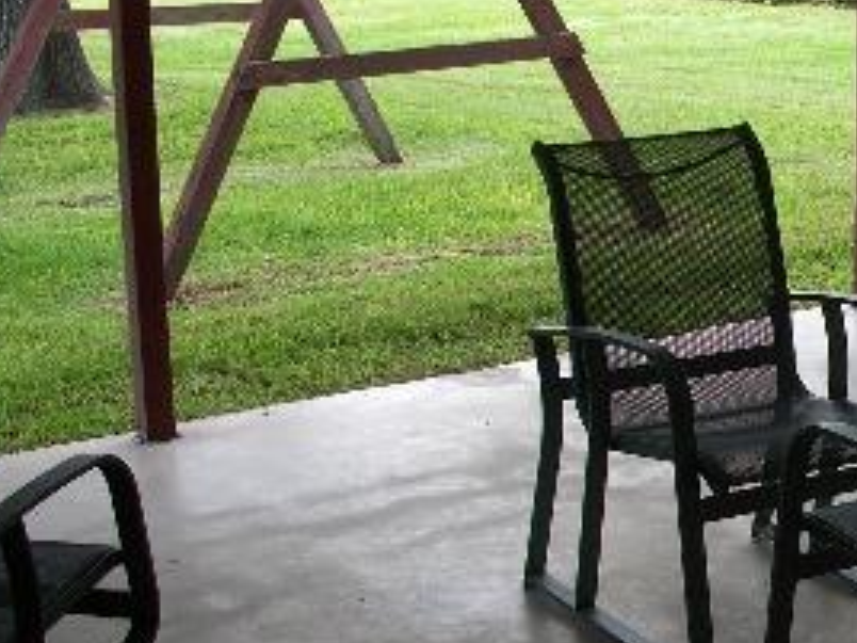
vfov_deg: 17.2
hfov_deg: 21.9
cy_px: 298
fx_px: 2129
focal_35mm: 86
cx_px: 876
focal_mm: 7.54
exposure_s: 1/100
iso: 64
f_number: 2.8
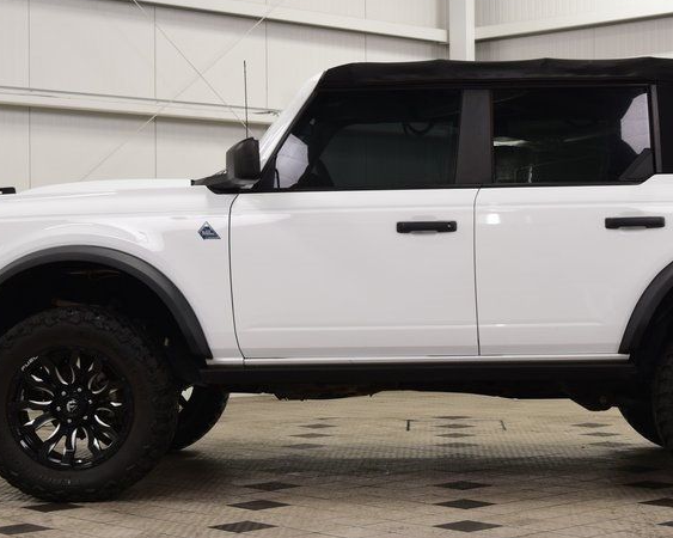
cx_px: 443
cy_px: 276
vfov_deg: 18.7
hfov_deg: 23.2
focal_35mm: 82
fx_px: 1633
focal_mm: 32
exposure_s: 1/30
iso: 560
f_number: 7.1
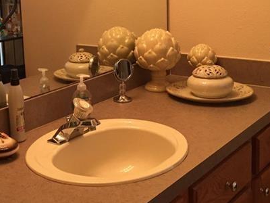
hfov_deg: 32.0
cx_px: 42
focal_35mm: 58
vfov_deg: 24.9
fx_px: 452
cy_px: 51
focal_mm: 4.15
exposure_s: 1/30
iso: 160
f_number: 2.2
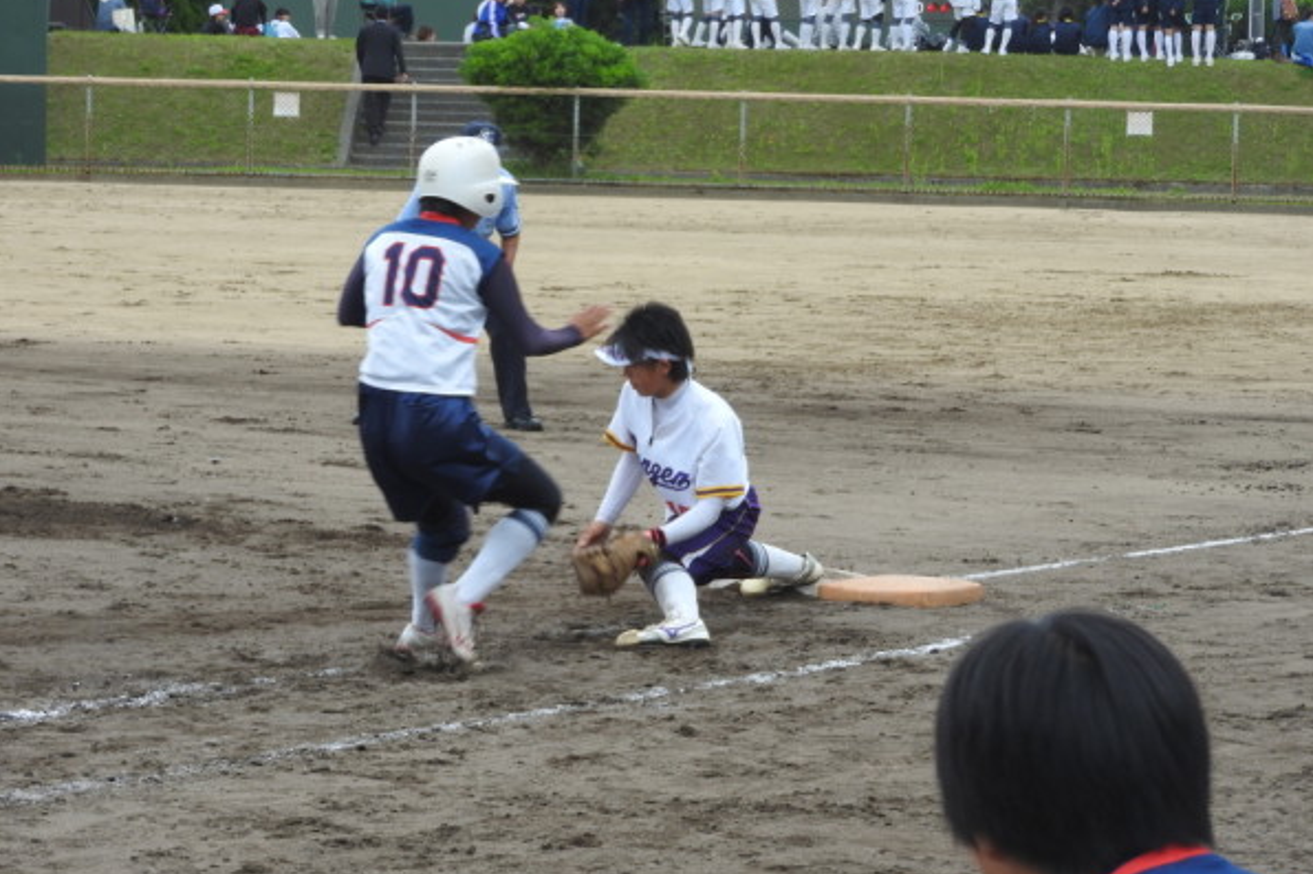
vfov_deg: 8.7
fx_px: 5724
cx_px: 659
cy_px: 480
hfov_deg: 13.1
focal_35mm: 157
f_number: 5.2
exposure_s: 1/200
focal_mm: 26.9
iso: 100
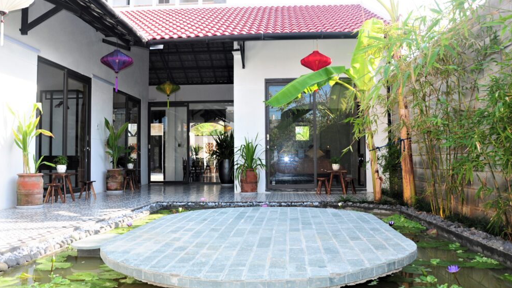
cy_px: 137
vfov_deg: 40.2
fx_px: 394
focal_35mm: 29
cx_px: 257
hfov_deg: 66.1
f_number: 6.3
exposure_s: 1/200
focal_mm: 18
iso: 200
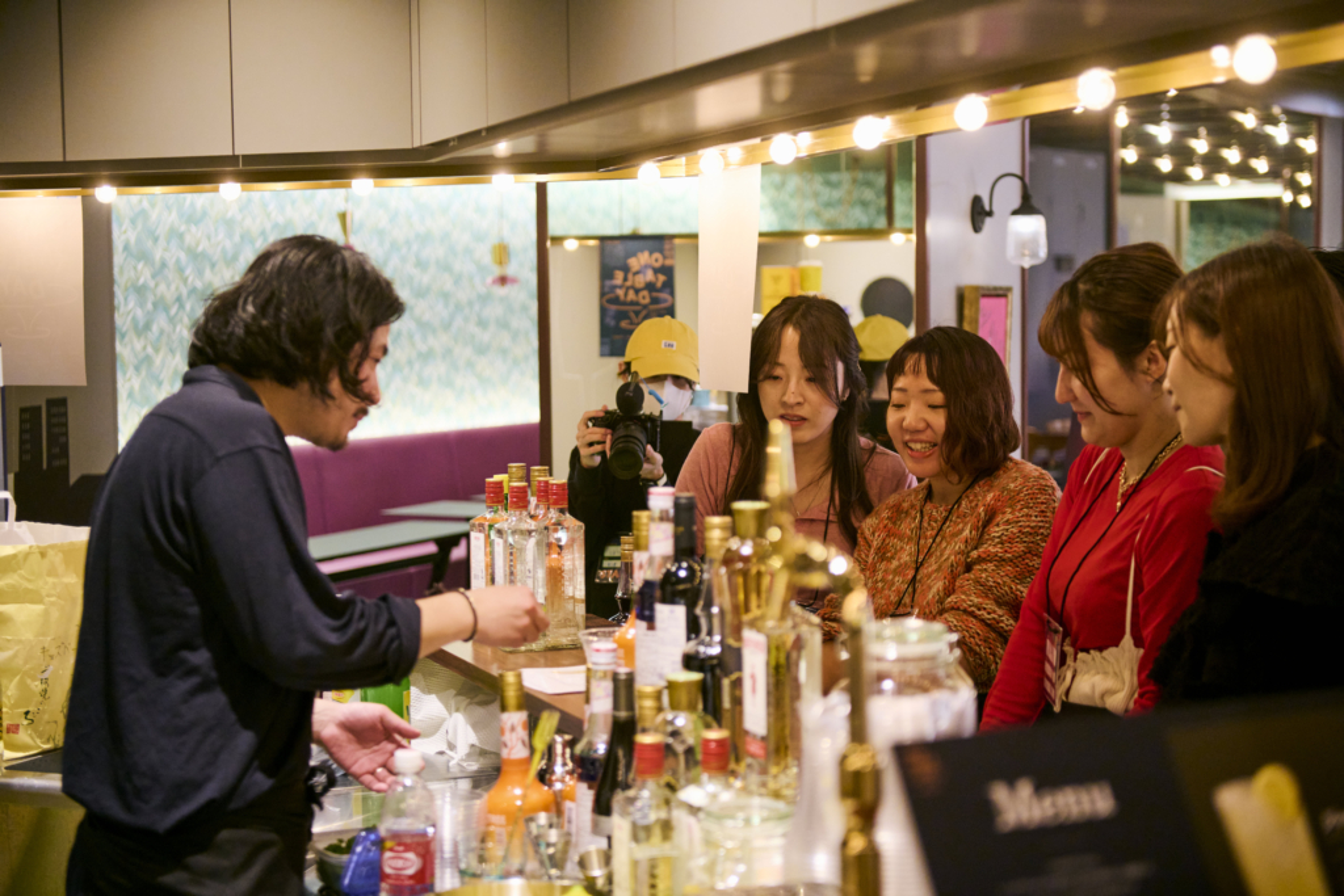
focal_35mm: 60
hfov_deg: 33.4
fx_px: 2240
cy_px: 448
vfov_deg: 22.6
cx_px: 672
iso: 2500
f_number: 2.8
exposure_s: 1/160
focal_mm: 60
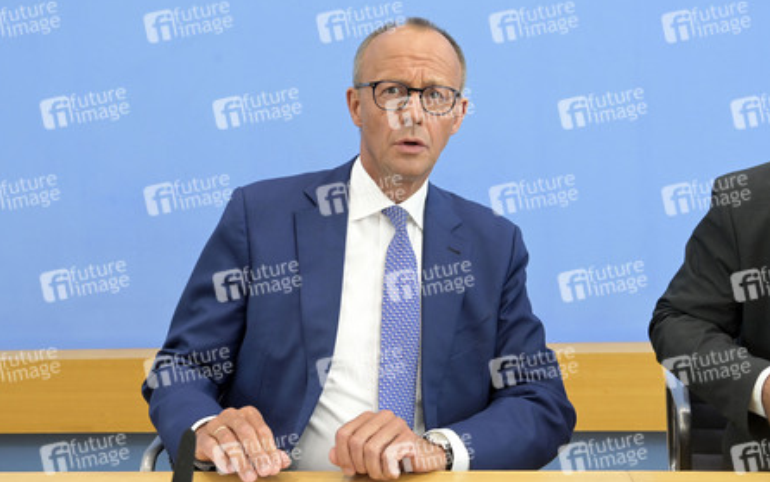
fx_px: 735
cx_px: 384
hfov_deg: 55.3
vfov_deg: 36.3
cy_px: 238
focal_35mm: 35
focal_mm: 34
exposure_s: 1/500
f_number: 5.6
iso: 4000
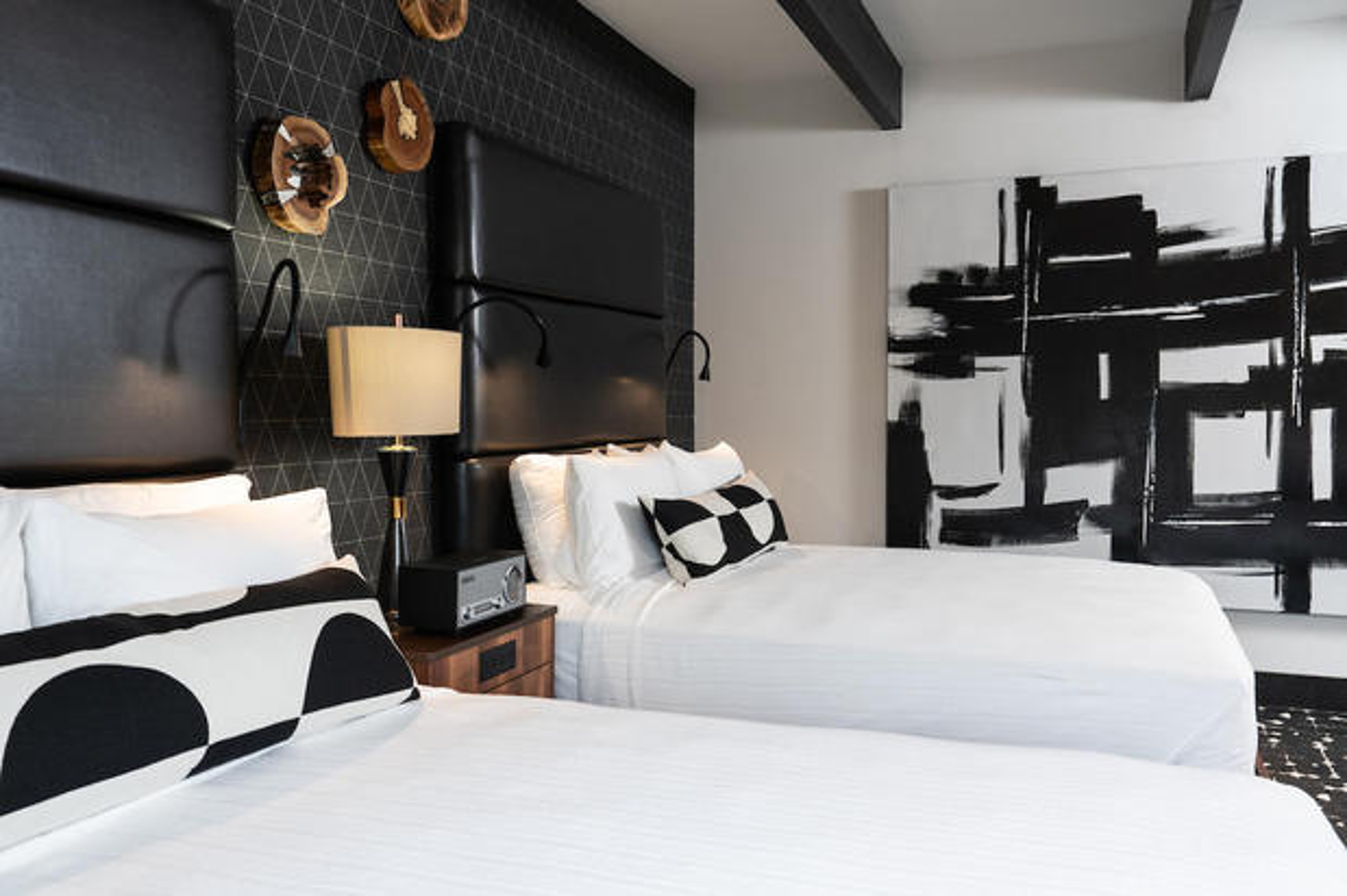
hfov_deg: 63.7
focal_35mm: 29
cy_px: 448
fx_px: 1084
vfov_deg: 44.9
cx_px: 674
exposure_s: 1/13
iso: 200
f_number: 8
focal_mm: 29
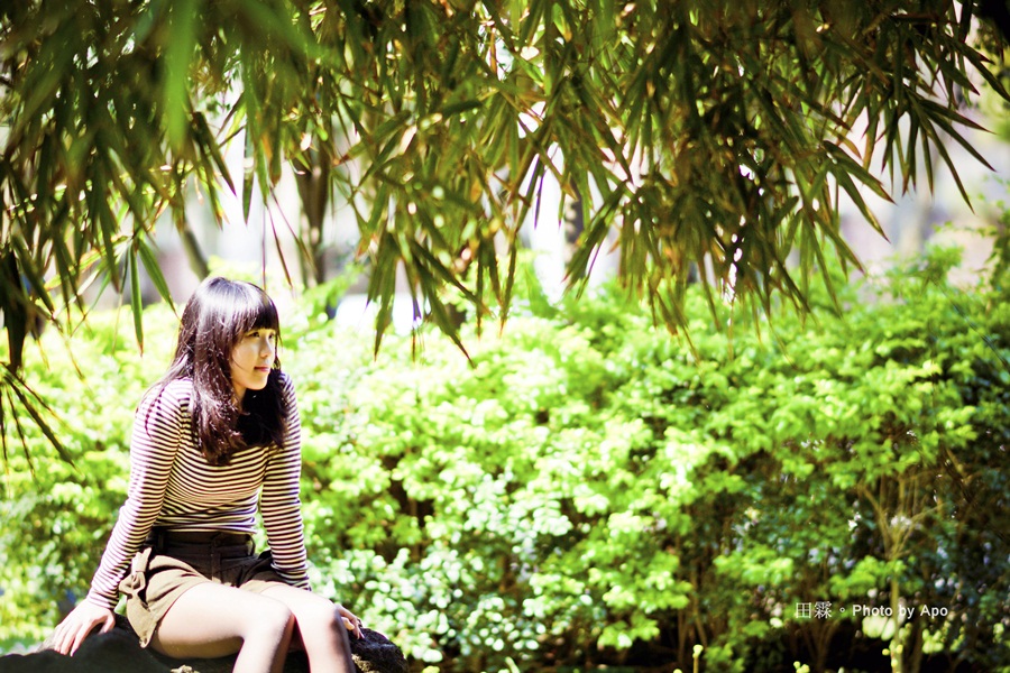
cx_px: 505
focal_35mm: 202
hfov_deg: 10.2
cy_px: 336
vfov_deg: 6.8
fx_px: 5681
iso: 100
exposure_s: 1/1000
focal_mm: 135
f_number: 1.8
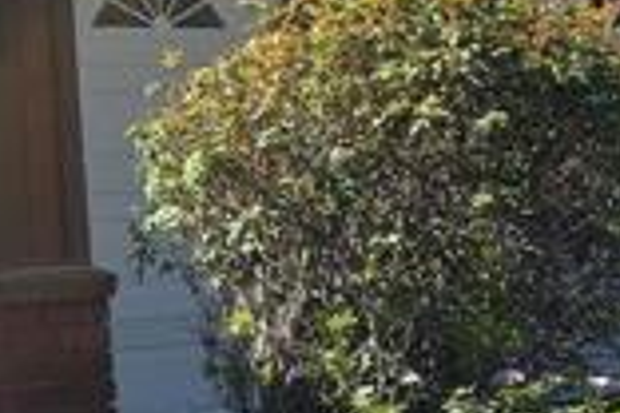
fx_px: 2704
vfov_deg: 8.7
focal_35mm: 157
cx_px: -831
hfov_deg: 11.1
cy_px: -60
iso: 12
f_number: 1.7
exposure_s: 1/492
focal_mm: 6.3
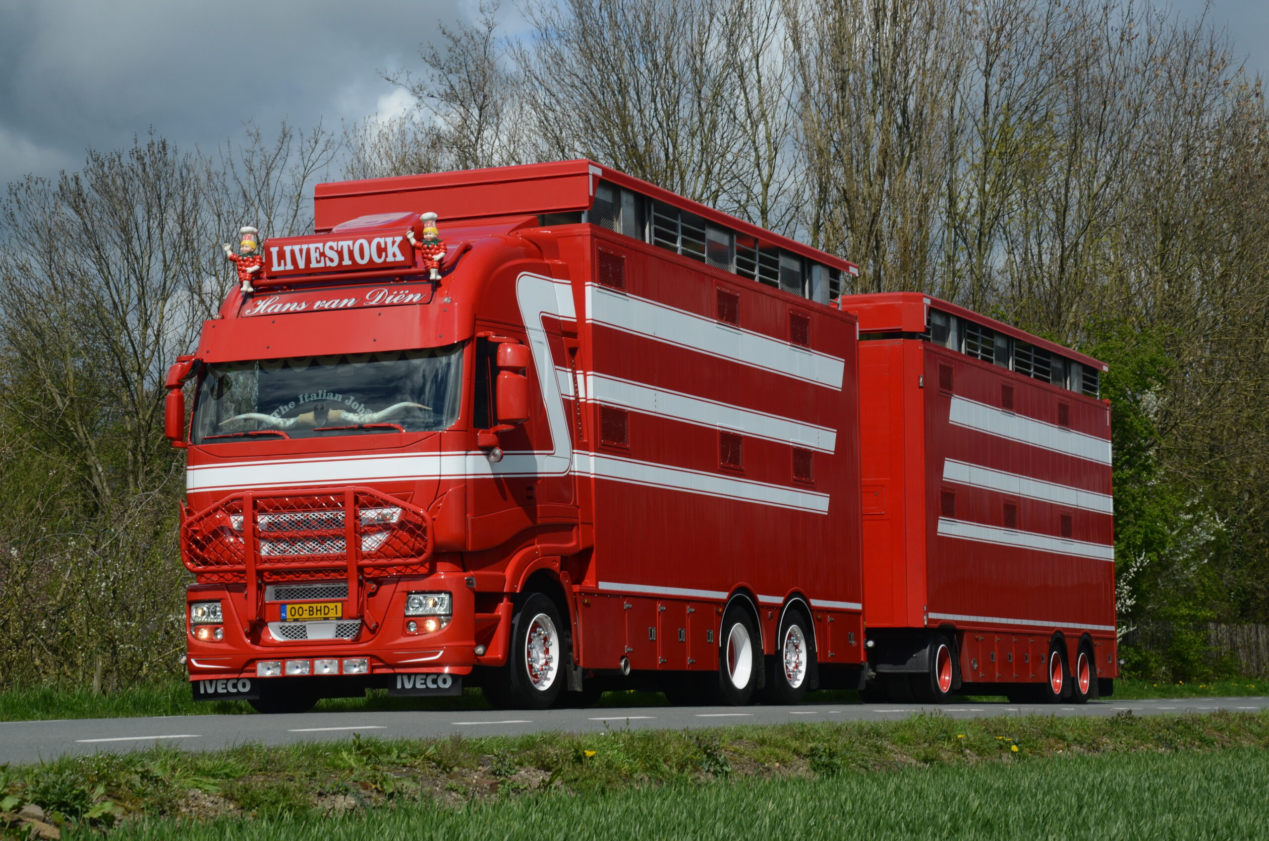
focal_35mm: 87
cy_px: 420
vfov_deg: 15.6
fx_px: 3061
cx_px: 634
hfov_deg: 23.4
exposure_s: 1/200
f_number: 11
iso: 200
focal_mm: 58
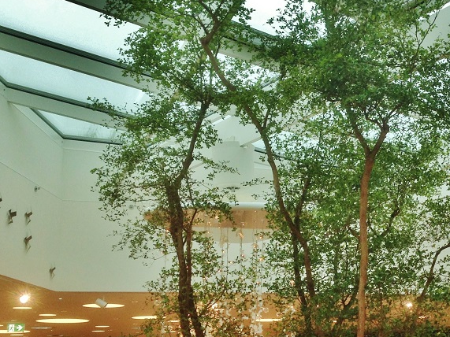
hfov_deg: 29.4
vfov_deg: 22.9
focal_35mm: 64
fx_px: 832
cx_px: 374
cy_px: 210
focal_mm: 4.12
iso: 50
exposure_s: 1/139
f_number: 2.4
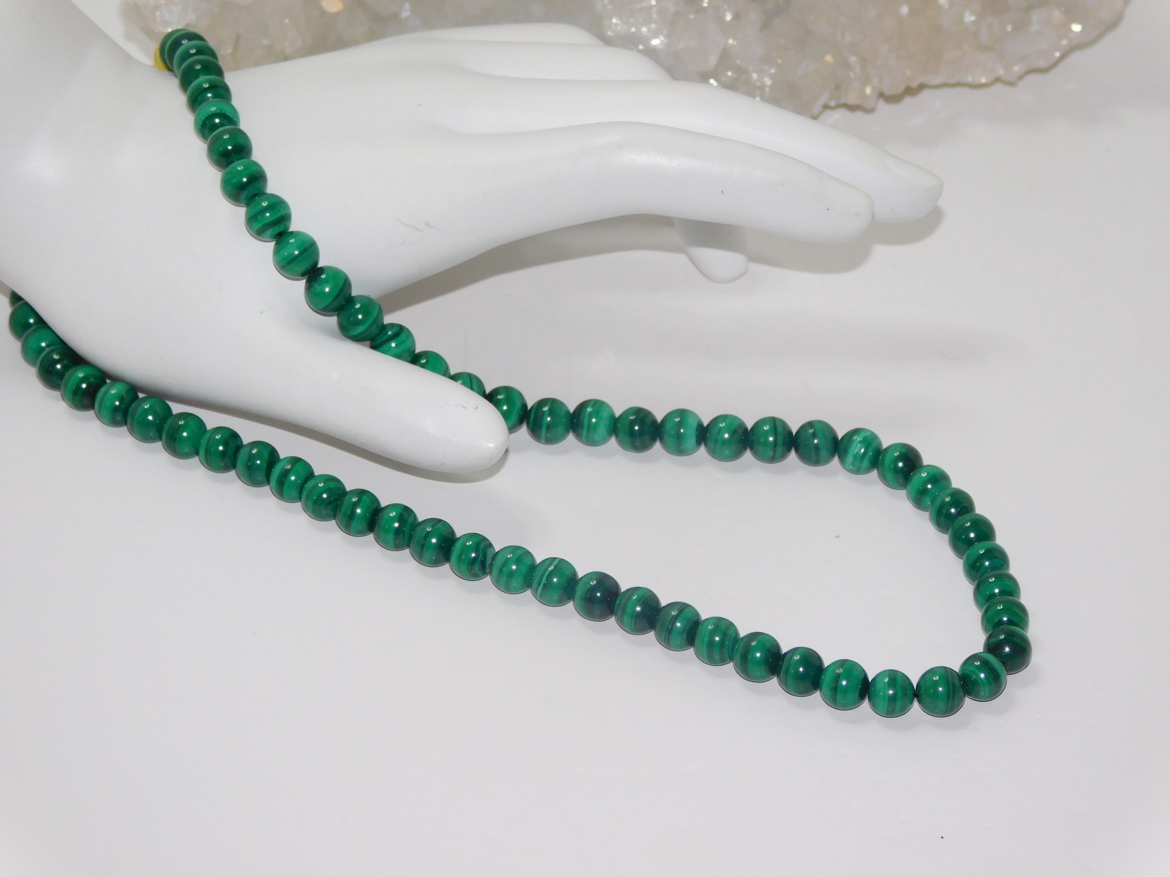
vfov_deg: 10.0
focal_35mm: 148
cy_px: 438
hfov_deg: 13.3
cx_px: 585
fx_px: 5002
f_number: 5.1
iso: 200
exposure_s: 1/60
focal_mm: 26.3
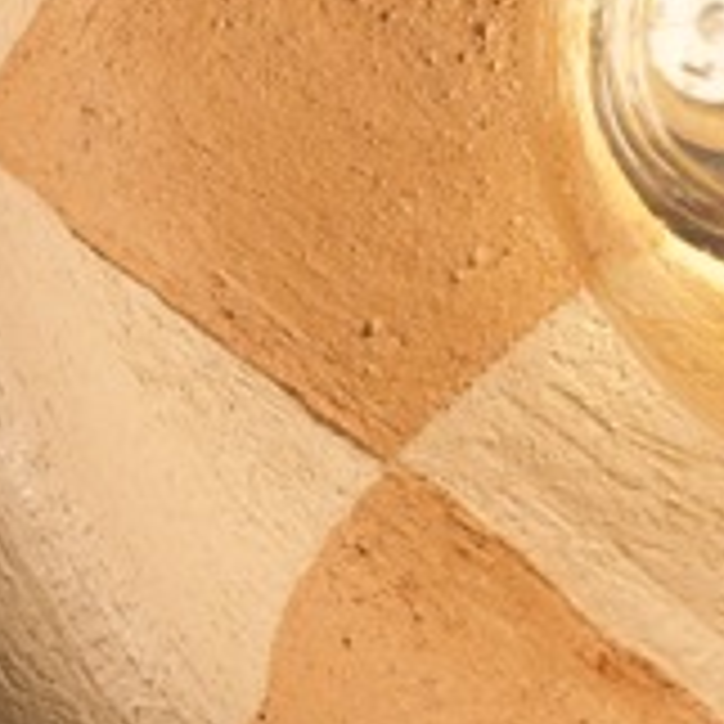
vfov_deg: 7.4
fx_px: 5584
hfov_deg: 7.4
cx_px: 468
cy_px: 79
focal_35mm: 236
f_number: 4
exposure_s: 1/160
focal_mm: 35
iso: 250
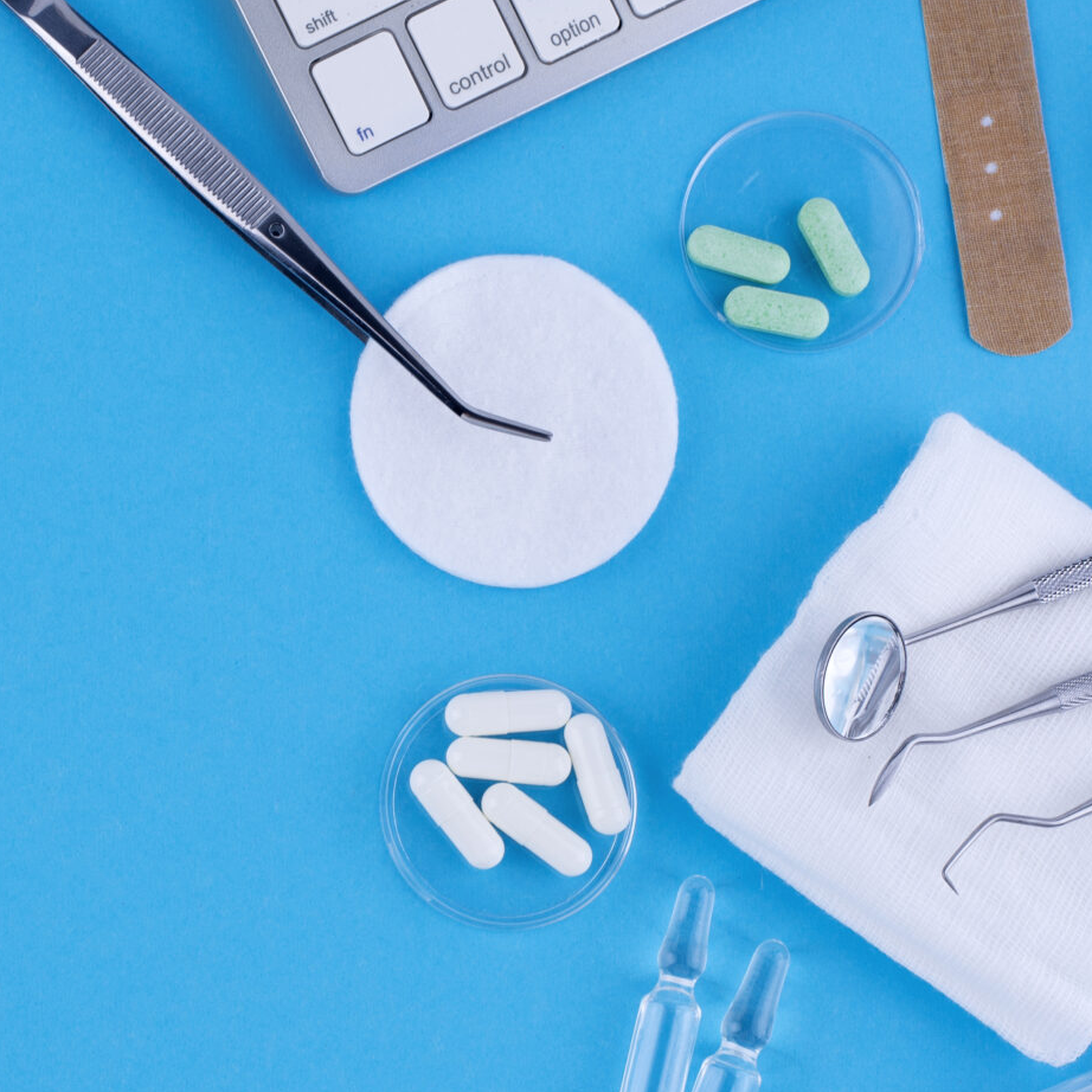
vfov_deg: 14.7
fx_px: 4211
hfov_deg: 14.7
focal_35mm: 118
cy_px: 820
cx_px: 223
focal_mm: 50
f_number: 10
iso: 100
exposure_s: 1/100
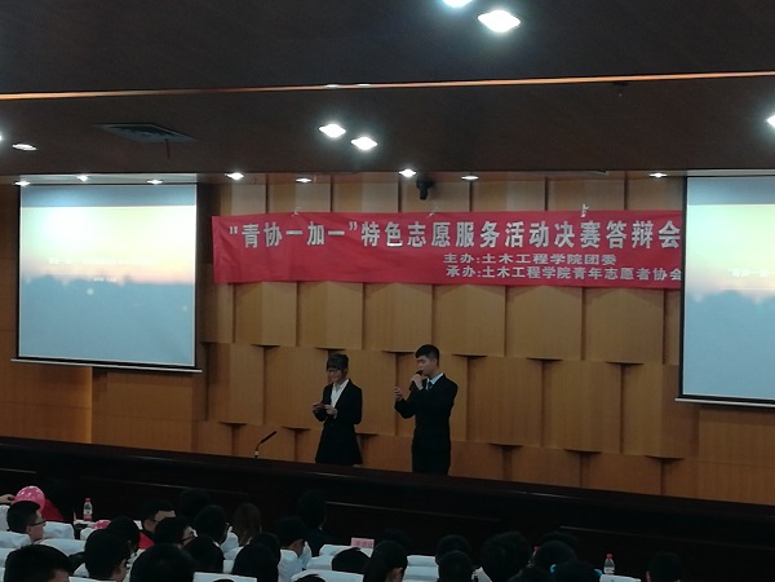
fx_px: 1881
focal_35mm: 84
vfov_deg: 17.6
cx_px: 388
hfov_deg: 23.3
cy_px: 291
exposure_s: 1/33.3
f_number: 2.2
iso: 320
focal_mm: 3.83
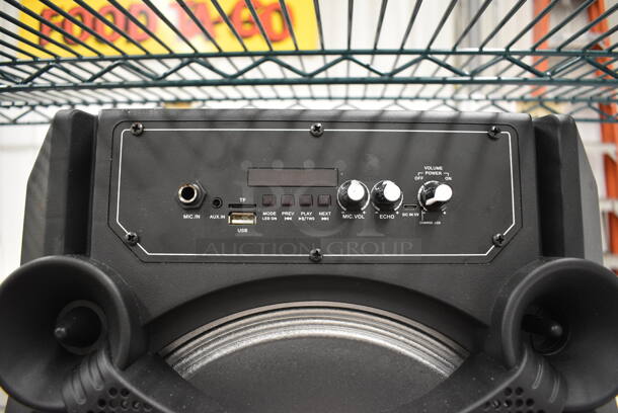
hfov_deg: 67.3
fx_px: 464
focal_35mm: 27
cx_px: 309
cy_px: 206
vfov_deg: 48.0
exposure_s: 1/60
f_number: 4
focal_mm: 18
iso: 1250
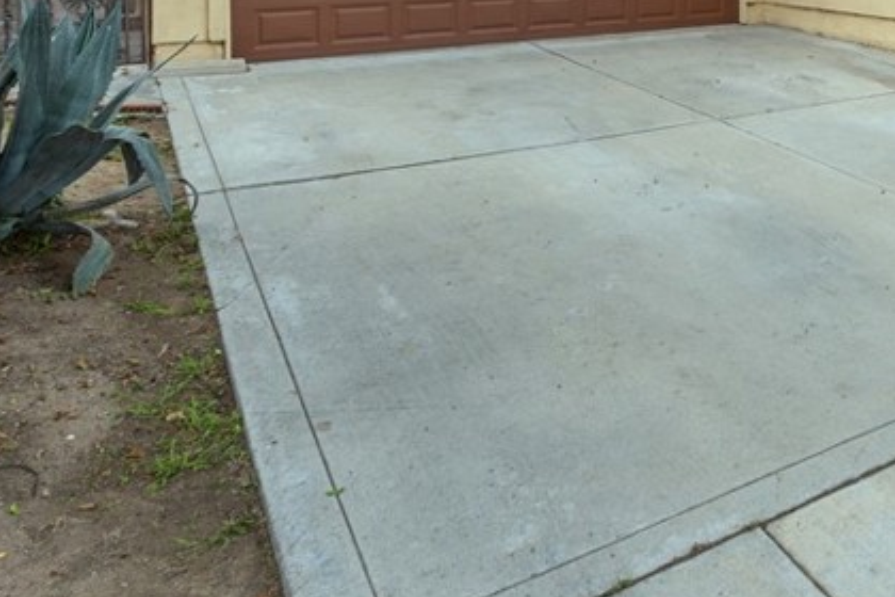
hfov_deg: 43.3
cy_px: -65
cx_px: 872
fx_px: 970
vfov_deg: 30.5
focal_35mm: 39
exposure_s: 1/125
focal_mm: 16
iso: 100
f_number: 8
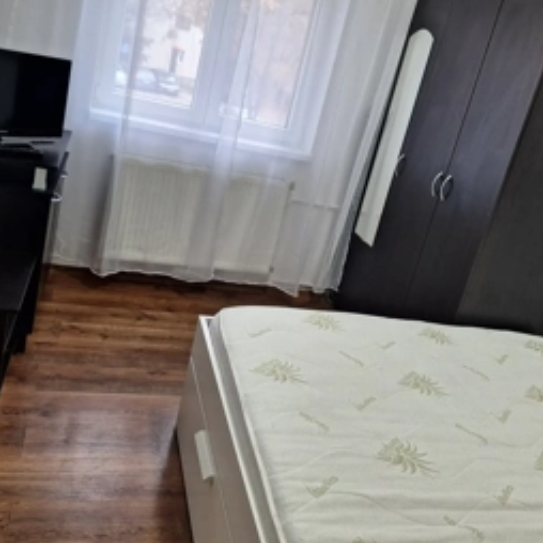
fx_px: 568
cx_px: 272
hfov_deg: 51.1
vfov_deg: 50.8
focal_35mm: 32
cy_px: 222
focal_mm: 5.54
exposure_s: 1/40
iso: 125
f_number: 1.8
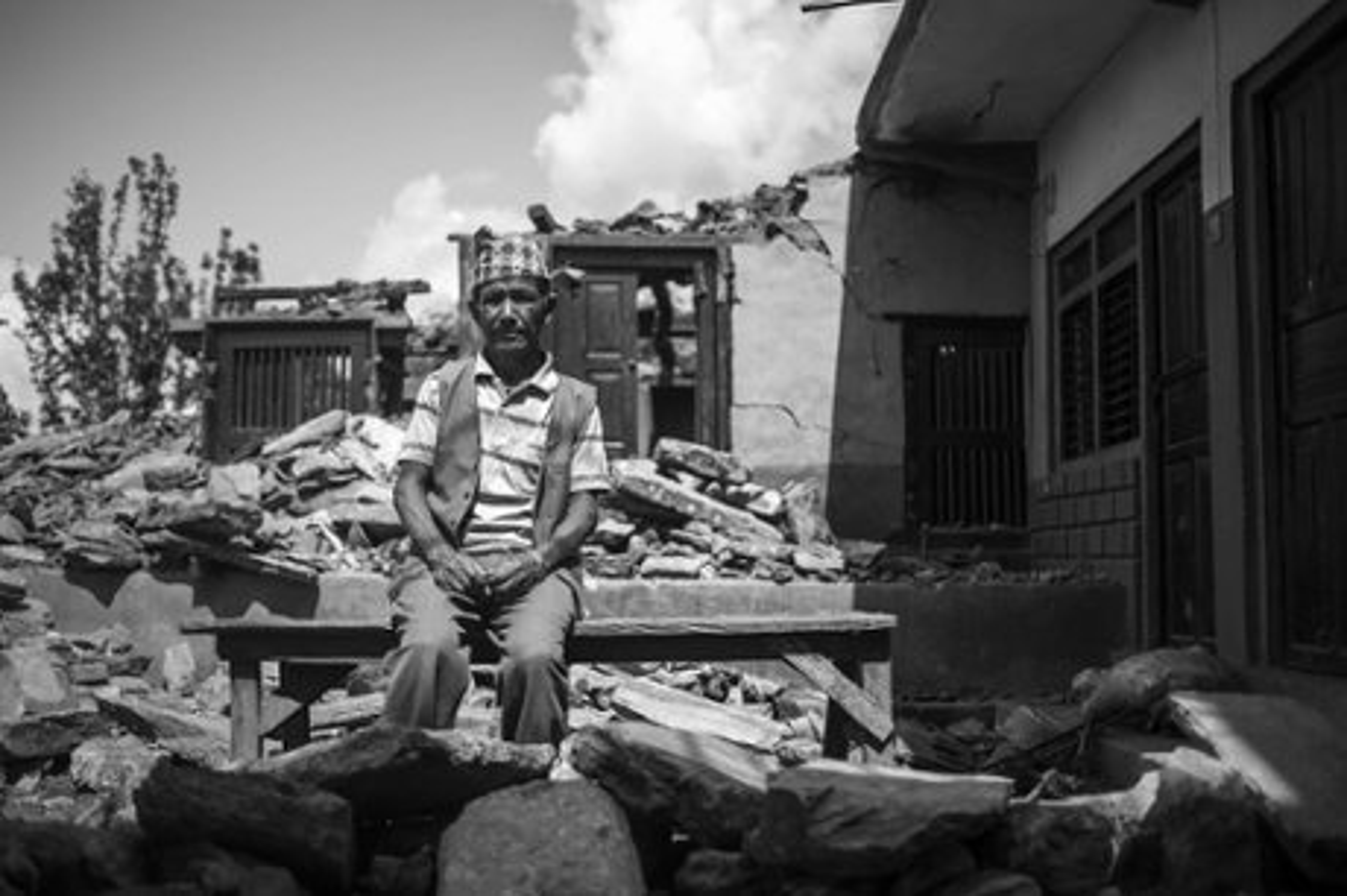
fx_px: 1309
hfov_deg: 54.5
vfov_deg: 37.8
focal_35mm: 35
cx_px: 674
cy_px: 448
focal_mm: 35
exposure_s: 1/2500
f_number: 2.2
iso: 100
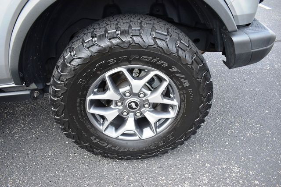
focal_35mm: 27
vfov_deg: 48.0
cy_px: 94
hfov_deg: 67.4
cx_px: 140
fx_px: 211
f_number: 3.5
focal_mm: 18
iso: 400
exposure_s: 1/250
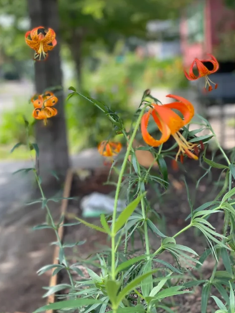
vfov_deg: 34.9
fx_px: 498
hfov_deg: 26.6
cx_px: 115
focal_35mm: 55
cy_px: 158
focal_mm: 6
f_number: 2
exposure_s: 1/142
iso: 25
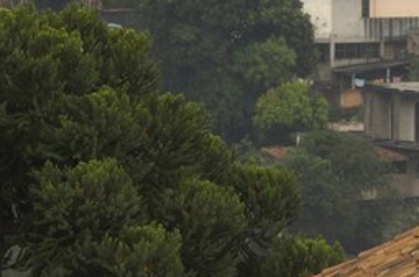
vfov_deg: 1.5
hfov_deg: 2.3
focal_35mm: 894
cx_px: 1213
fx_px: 10387
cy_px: -470
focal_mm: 95
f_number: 10
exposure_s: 1/20
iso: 100
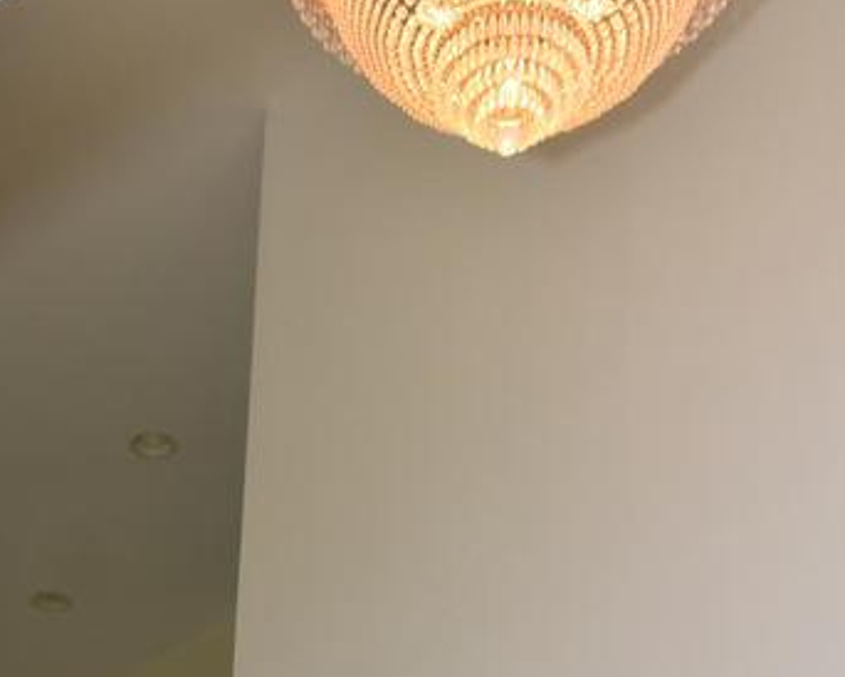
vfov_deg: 16.4
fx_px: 1889
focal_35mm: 75
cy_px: 1285
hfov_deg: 24.9
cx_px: 205
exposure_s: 1/60
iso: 200
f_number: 5
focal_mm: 17
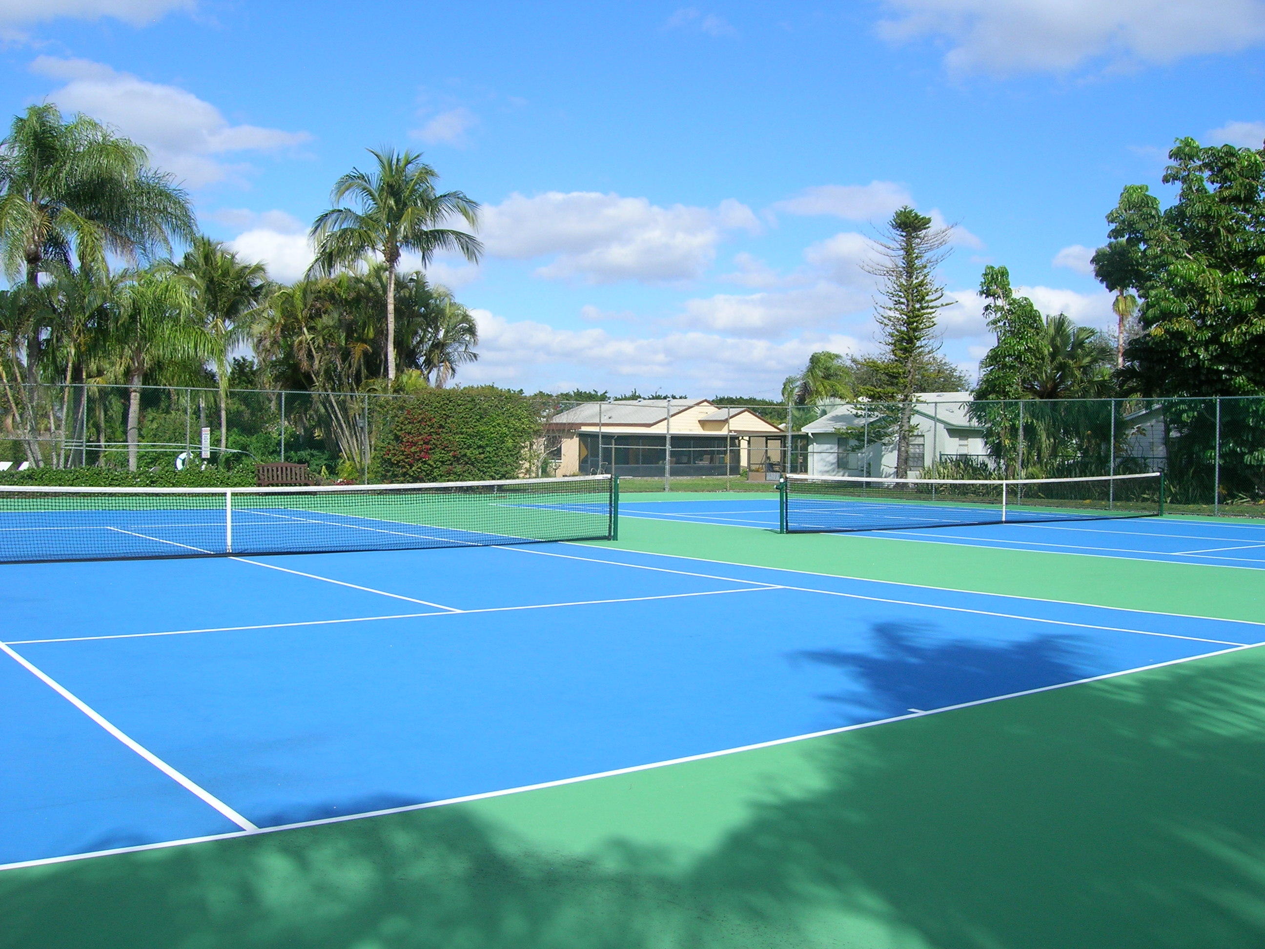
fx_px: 1242
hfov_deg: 54.0
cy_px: 474
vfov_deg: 41.8
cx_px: 632
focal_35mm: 34
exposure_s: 1/396
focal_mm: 5.7
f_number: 4.9
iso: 50
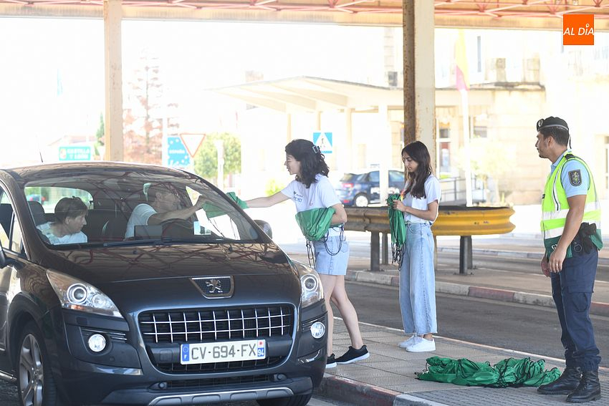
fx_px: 1692
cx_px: 304
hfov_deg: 20.4
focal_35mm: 100
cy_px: 203
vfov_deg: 13.7
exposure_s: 1/160
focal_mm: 100
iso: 500
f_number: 4.5
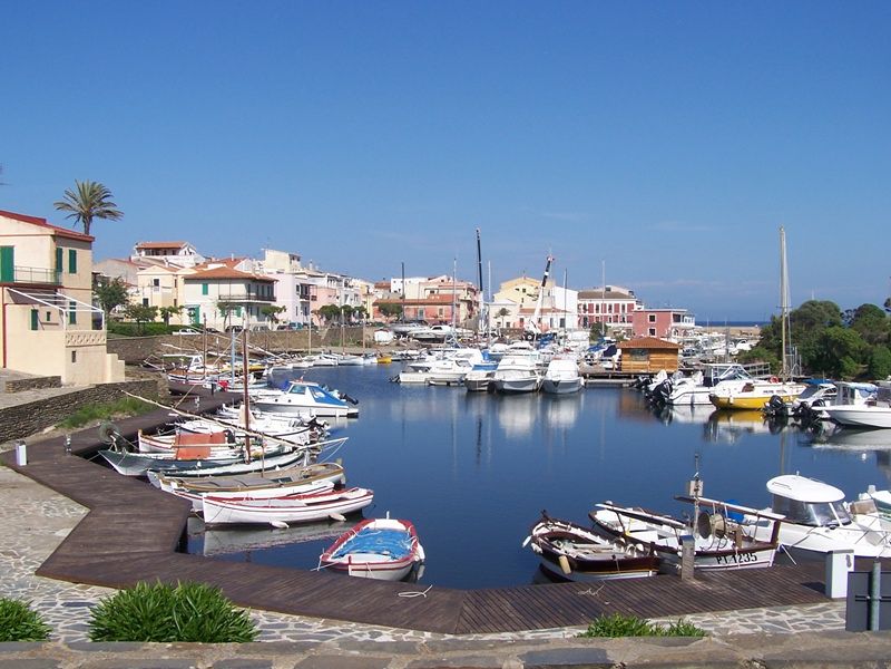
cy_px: 334
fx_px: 978
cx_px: 446
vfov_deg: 37.7
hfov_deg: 49.0
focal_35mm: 38
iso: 80
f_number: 5.6
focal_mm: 6.3
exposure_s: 1/640
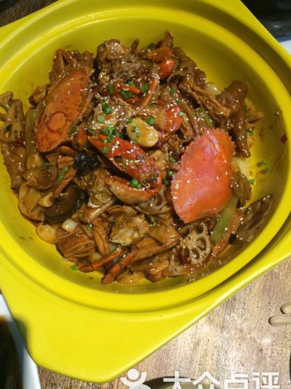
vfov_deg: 50.1
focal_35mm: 37
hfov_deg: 38.4
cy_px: 174
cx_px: 112
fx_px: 415
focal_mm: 4.15
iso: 100
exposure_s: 1/33
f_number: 2.2
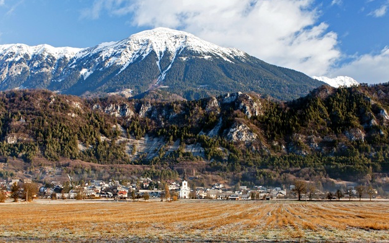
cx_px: 195
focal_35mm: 55
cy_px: 128
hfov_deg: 37.2
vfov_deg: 23.8
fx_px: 578
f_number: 8
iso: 200
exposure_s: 1/100
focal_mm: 35
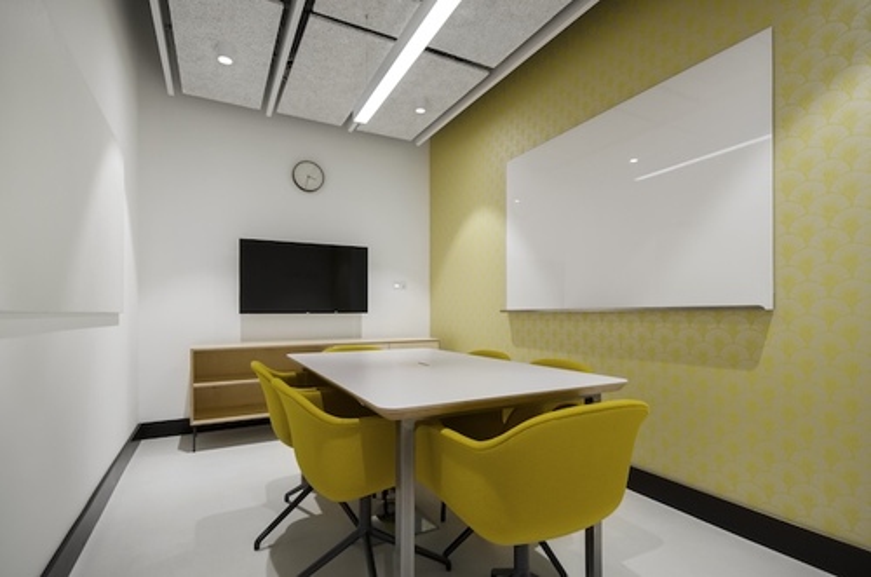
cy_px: 288
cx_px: 436
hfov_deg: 90.1
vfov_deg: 67.1
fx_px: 435
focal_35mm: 18
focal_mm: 12
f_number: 8
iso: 100
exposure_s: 1/6
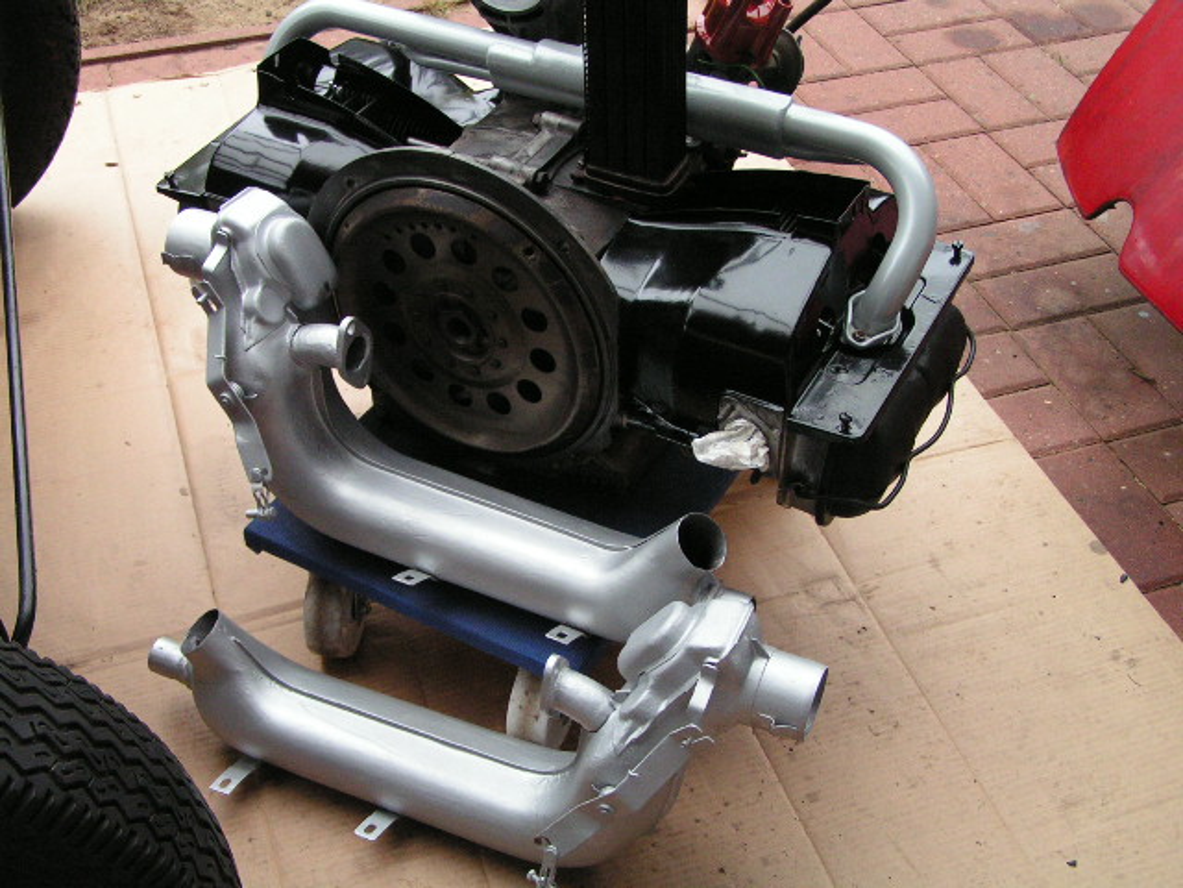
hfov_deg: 42.9
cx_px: 592
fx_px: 1504
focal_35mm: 44
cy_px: 444
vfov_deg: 32.9
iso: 200
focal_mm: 7.4
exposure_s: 1/30
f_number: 2.8
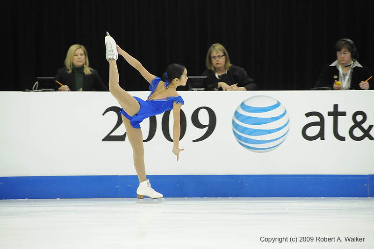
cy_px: 124
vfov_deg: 5.4
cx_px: 187
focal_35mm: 255
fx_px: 2645
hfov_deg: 8.1
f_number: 5.6
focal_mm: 170
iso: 3200
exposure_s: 1/500
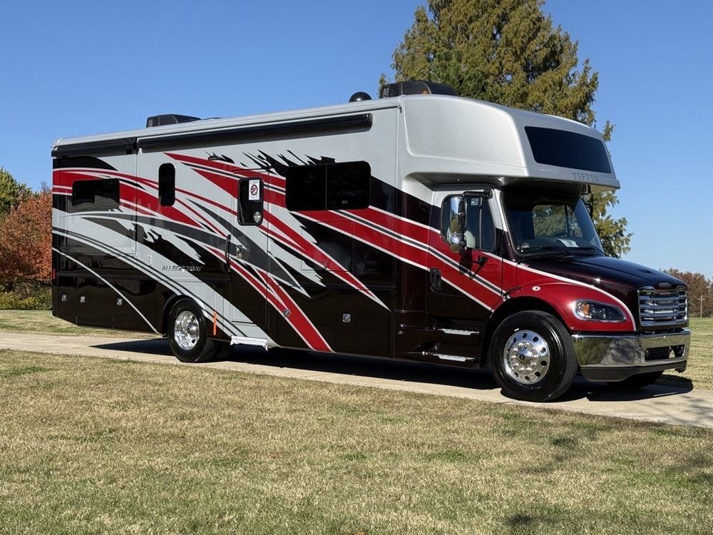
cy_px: 268
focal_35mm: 48
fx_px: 989
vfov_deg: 30.3
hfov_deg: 39.7
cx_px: 356
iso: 80
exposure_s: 1/4587
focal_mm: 6.76
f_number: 1.78
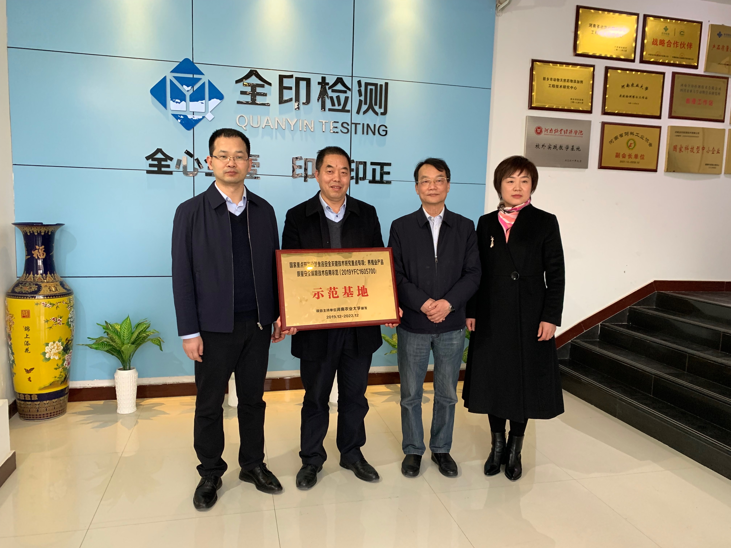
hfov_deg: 67.3
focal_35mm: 26
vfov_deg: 53.1
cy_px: 274
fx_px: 549
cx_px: 366
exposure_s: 1/40
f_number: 1.8
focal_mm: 4.25
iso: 400
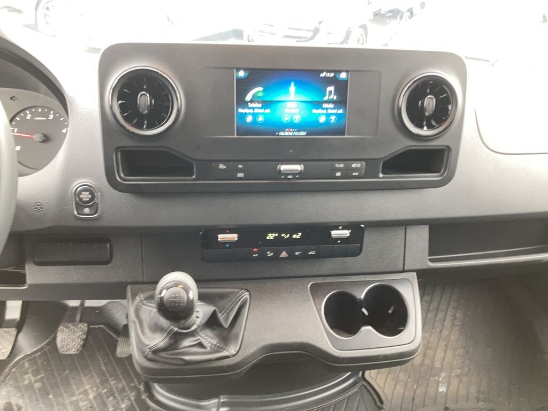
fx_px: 443
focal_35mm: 28
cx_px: 274
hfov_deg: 63.4
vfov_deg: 49.7
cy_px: 206
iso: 80
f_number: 1.8
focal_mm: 3.99
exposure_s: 1/30
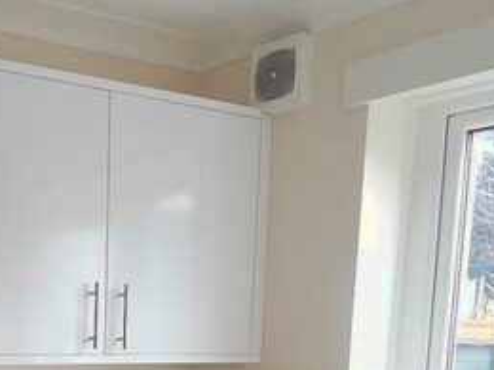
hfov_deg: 28.9
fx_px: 885
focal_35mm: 62
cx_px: -17
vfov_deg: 21.2
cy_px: 496
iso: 200
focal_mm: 4
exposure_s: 1/30
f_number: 3
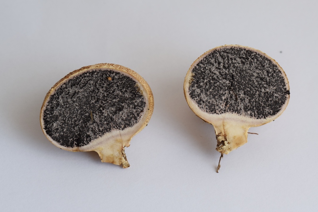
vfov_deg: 15.2
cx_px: 159
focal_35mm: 90
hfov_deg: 22.6
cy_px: 106
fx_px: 795
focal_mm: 60
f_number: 8
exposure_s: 1/125
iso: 400
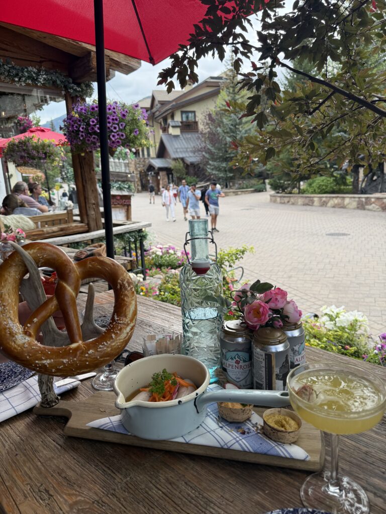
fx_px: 357
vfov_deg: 71.6
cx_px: 193
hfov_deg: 56.8
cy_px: 257
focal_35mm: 24
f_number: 1.78
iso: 100
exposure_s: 1/1230
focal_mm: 6.76
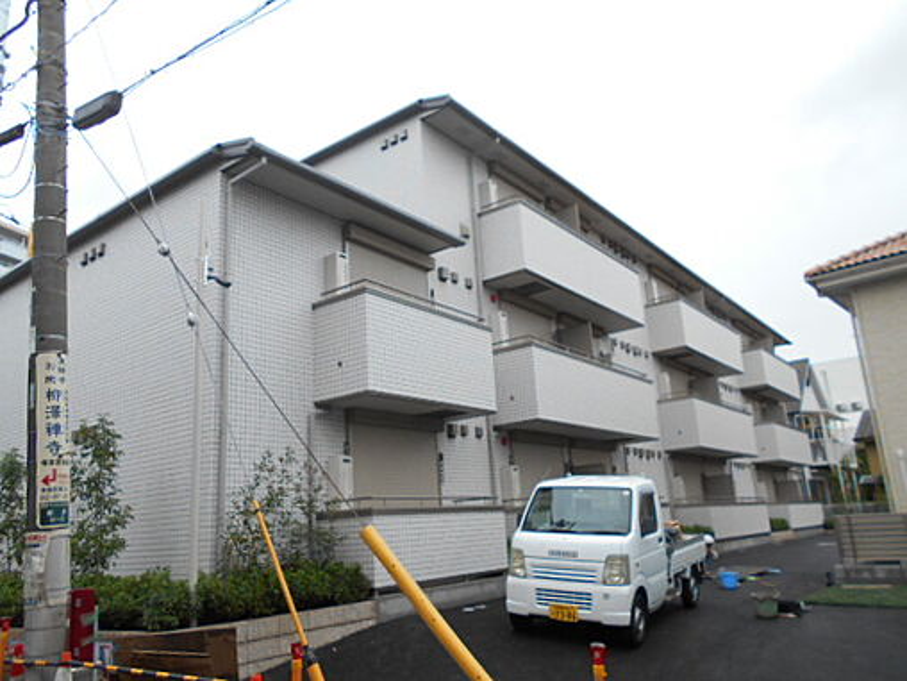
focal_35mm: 26
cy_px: 340
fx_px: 681
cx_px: 454
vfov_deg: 53.1
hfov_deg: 67.3
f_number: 3.2
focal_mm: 4.6
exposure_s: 1/320
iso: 80
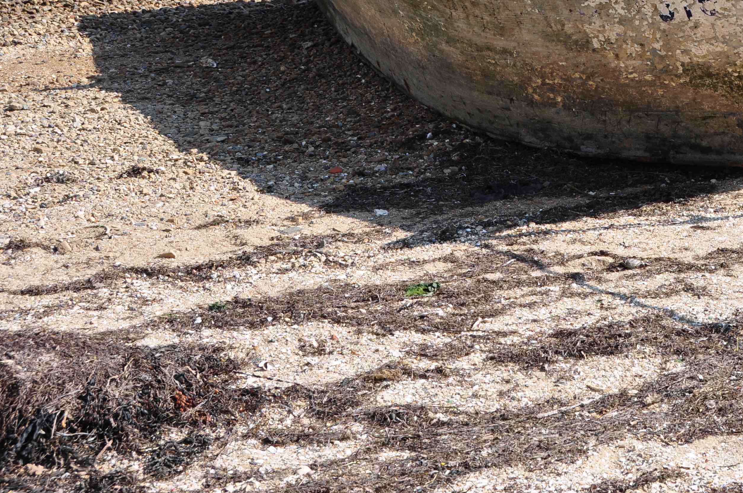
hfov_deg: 20.5
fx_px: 2020
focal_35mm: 98
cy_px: 100
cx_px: 638
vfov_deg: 13.9
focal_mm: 38
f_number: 9
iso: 200
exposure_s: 1/320
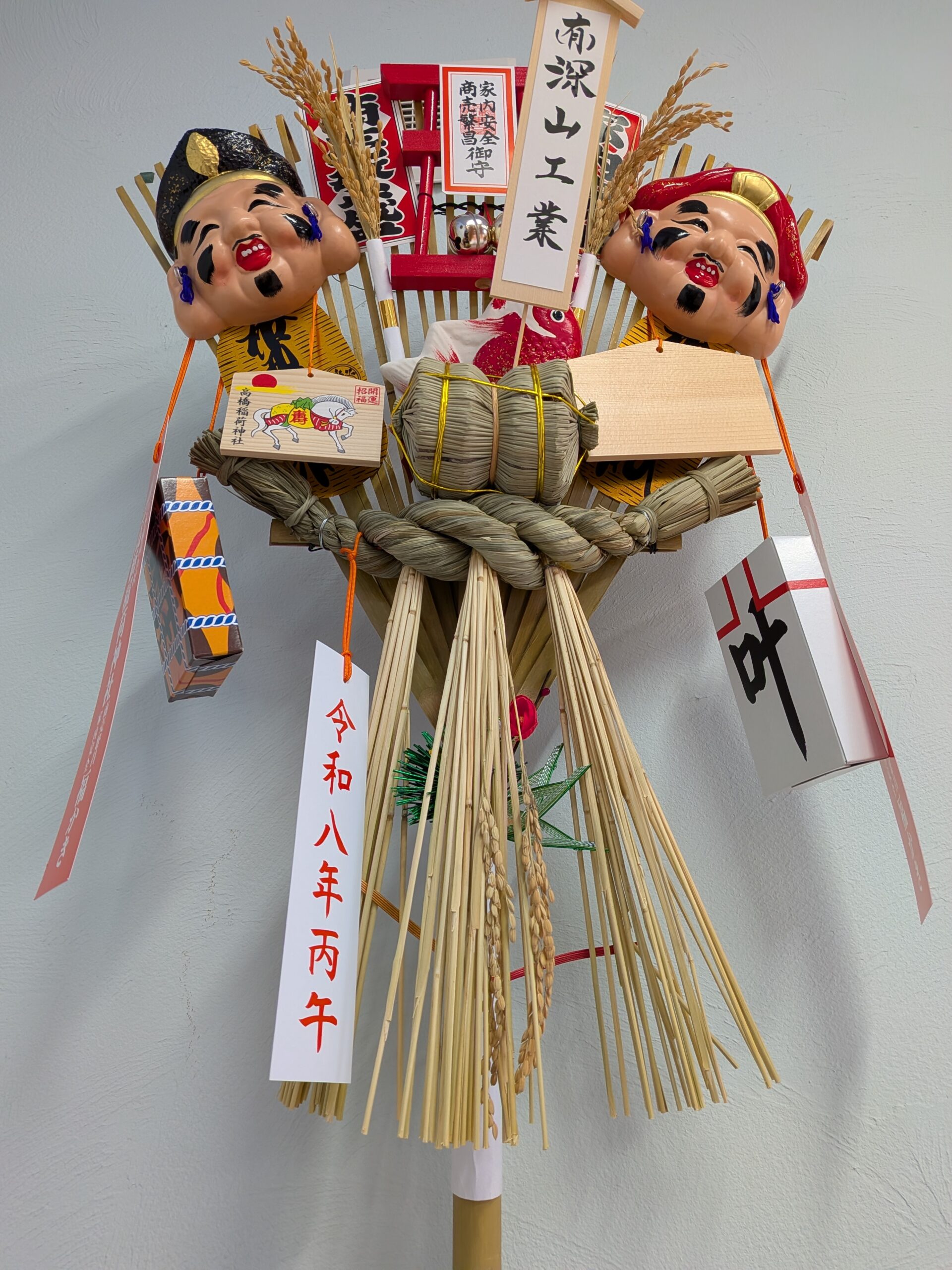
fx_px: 880
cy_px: 635
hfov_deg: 56.8
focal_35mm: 24
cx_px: 476
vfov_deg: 71.6
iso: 92
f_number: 1.7
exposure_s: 1/100
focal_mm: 4.53
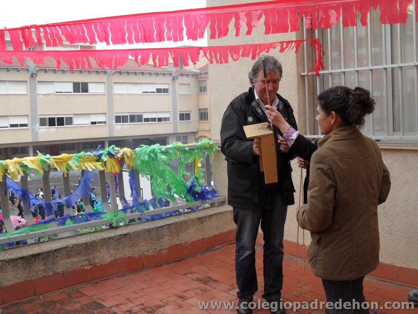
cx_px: 209
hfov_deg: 46.8
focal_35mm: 40
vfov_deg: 36.0
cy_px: 157
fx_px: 483
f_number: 3.6
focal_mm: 6.5
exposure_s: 1/125
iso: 100
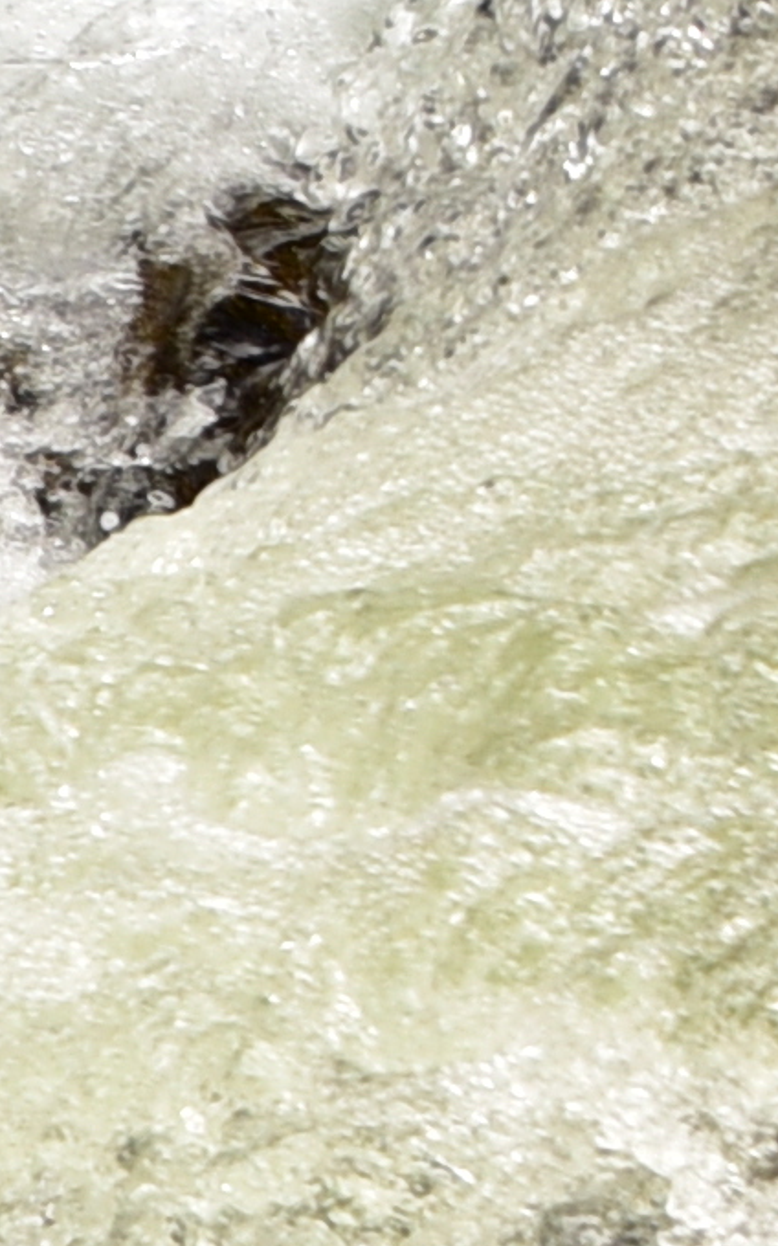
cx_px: -2250
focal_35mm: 497
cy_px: 1081
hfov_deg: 2.6
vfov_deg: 4.2
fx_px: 16871
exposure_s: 1/800
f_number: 4.5
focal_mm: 55
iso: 320
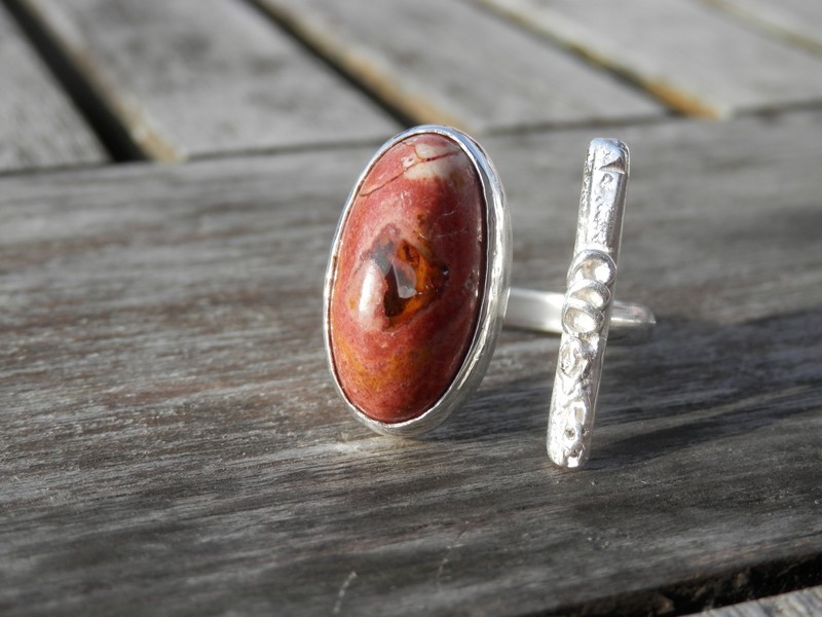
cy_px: 308
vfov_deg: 22.3
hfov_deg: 29.4
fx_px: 1567
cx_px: 411
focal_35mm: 66
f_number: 4.4
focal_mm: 11.9
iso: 80
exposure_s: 1/400
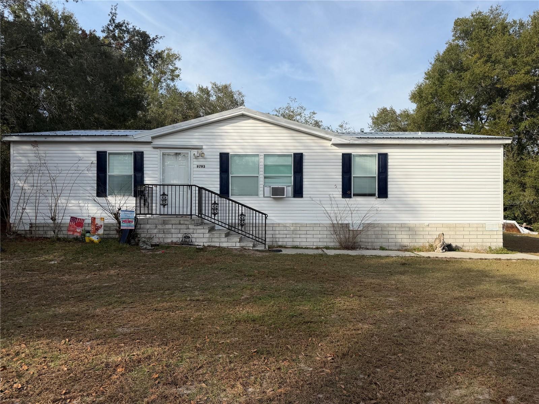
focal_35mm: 24
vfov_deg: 56.8
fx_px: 374
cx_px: 270
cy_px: 202
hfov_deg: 71.6
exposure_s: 1/4167
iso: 80
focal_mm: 6.76
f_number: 1.78
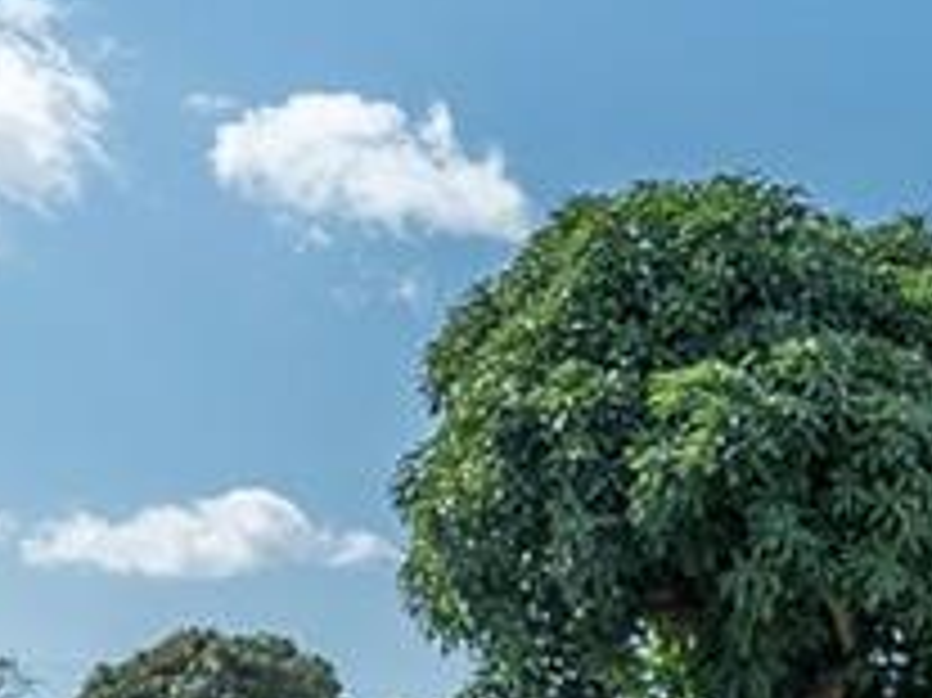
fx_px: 3202
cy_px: 928
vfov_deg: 12.1
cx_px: 1477
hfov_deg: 15.1
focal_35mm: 119
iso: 200
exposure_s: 1/640
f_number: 8
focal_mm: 16
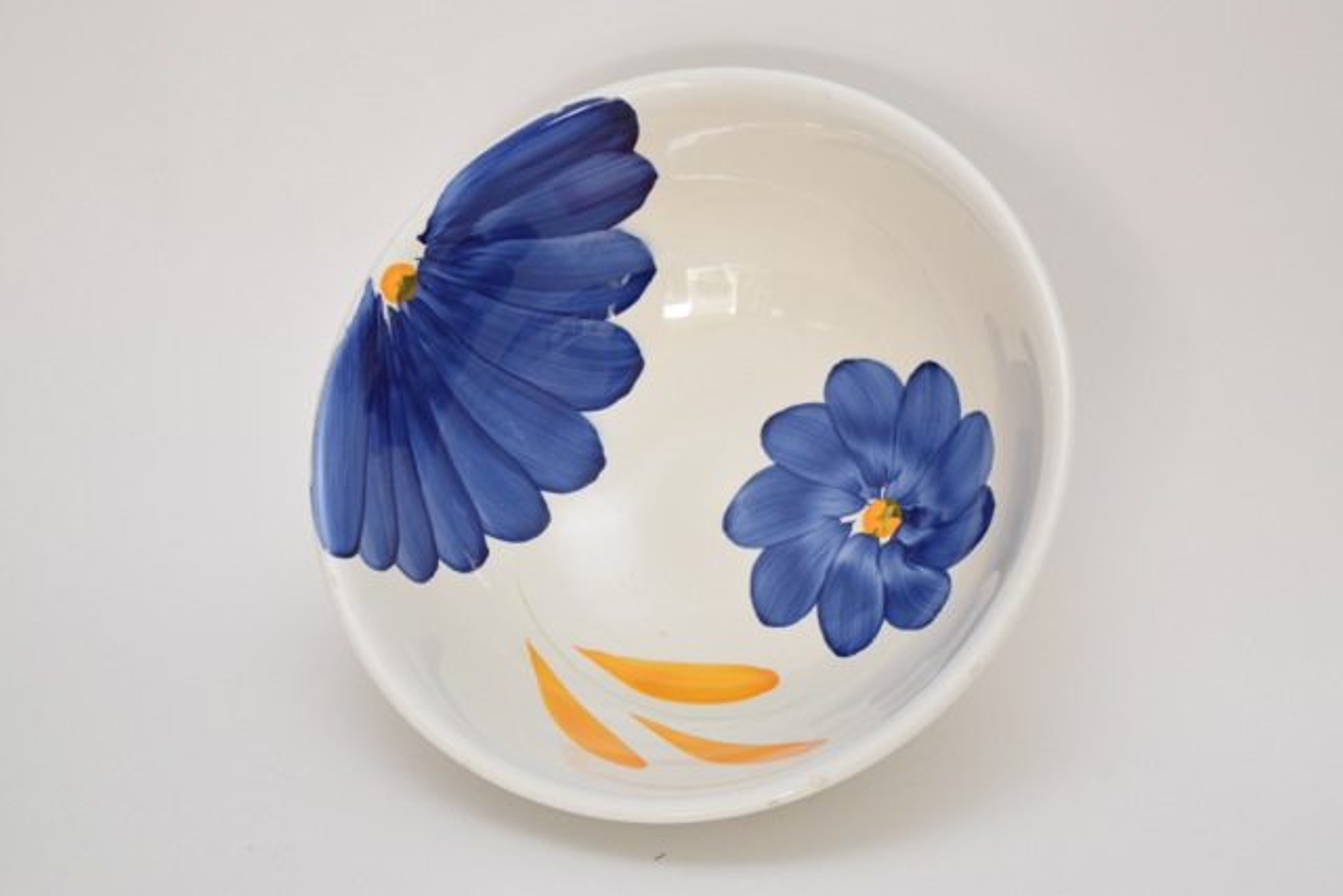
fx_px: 3078
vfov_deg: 16.6
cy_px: 448
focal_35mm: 82
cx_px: 672
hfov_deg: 24.6
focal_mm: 55
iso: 1600
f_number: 5.6
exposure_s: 1/125
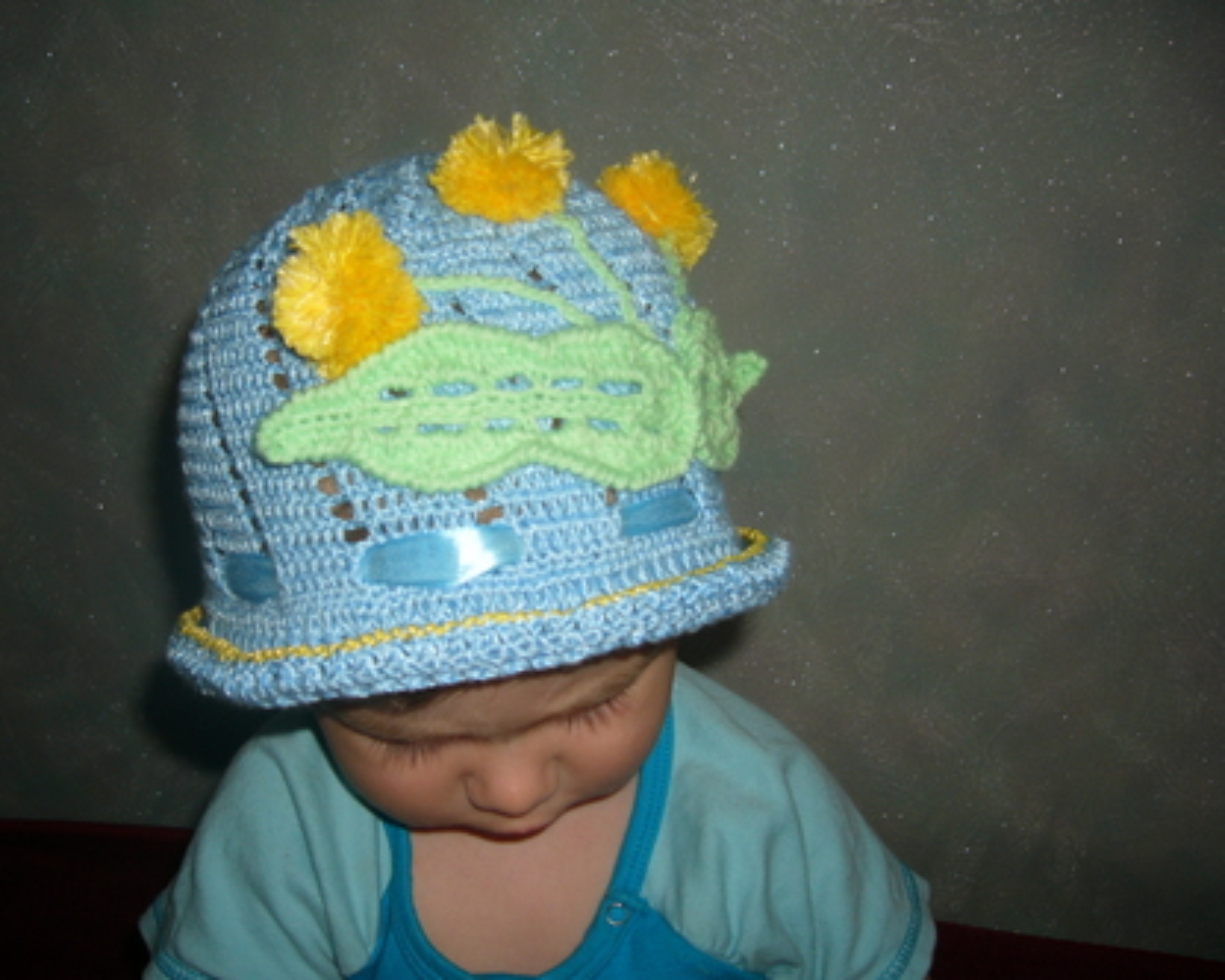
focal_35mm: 37
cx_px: 568
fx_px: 1342
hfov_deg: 49.0
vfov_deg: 40.1
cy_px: 494
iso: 80
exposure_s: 1/60
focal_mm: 5.8
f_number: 2.8
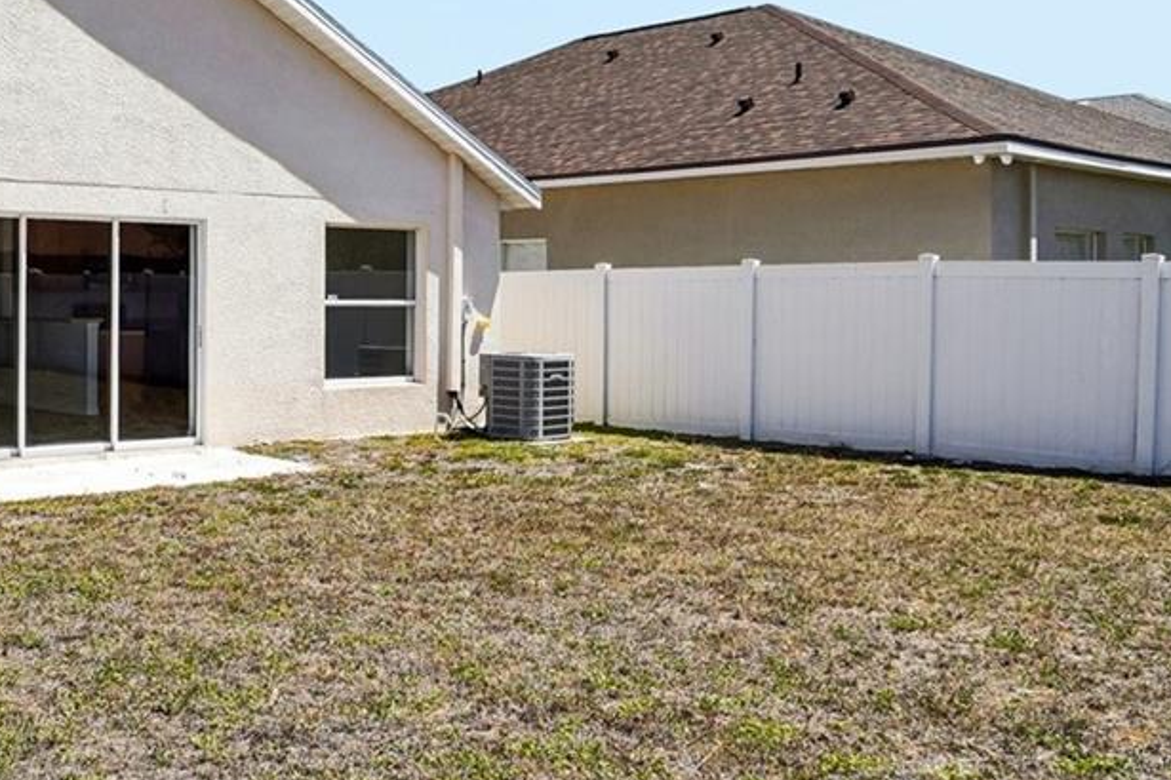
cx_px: 187
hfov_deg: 46.2
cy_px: 302
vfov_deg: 34.1
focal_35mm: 39
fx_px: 1268
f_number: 8
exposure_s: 1/350
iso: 100
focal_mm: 10
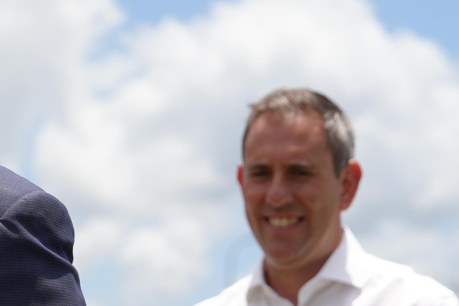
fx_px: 2932
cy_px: 201
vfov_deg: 6.0
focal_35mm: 230
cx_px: -17
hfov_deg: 8.9
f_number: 4.5
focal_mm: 70
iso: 100
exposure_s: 1/1000
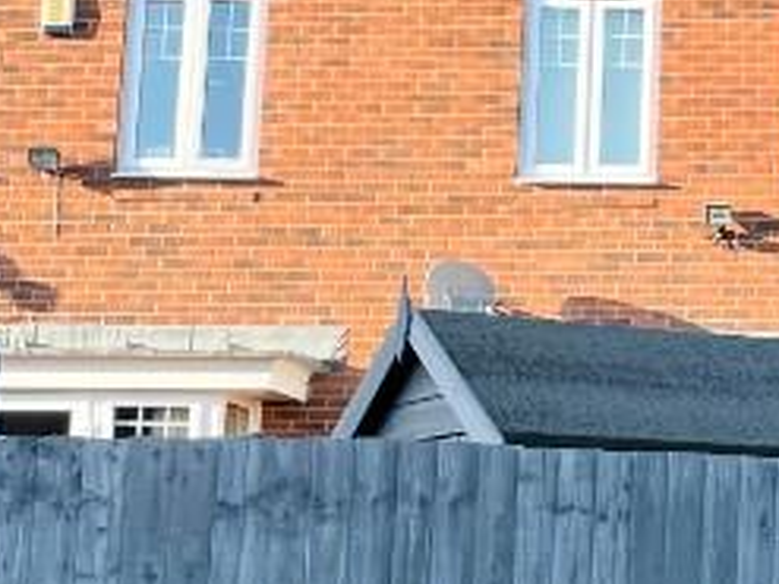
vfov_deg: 13.7
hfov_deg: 17.3
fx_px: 2429
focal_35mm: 108
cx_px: 965
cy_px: 174
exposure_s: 1/988
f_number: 1.6
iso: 32
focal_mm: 4.2
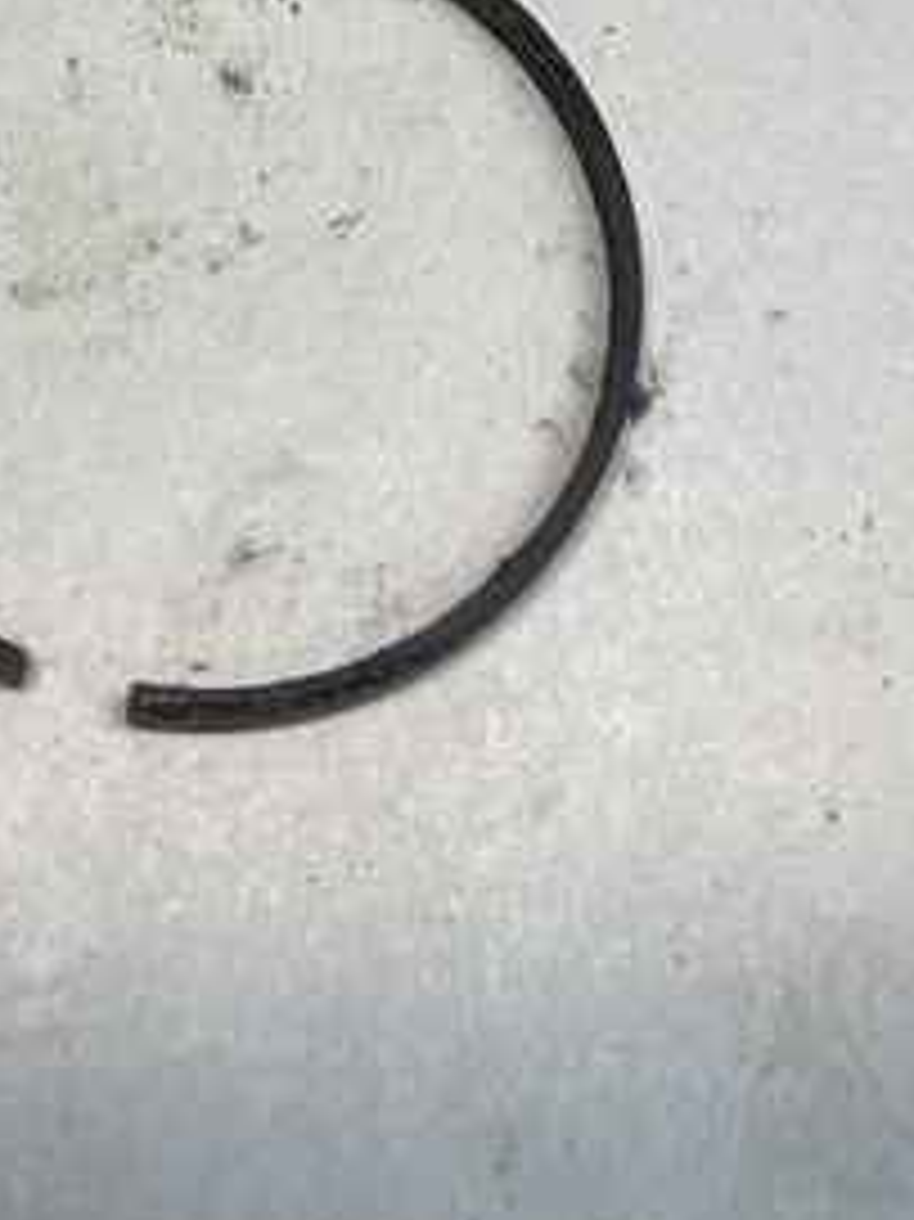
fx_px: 2502
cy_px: -194
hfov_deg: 20.6
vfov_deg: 25.0
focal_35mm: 71
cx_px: 315
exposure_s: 1/120
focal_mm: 3.99
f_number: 1.8
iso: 40
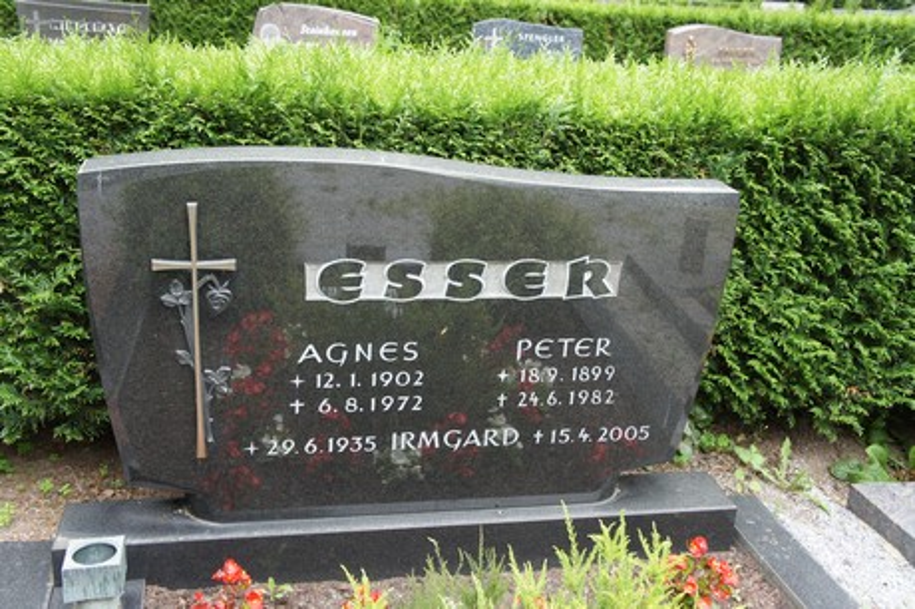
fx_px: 991
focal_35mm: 39
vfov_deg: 34.2
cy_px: 304
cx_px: 458
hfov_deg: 49.6
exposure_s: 1/250
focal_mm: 26
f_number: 5
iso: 800
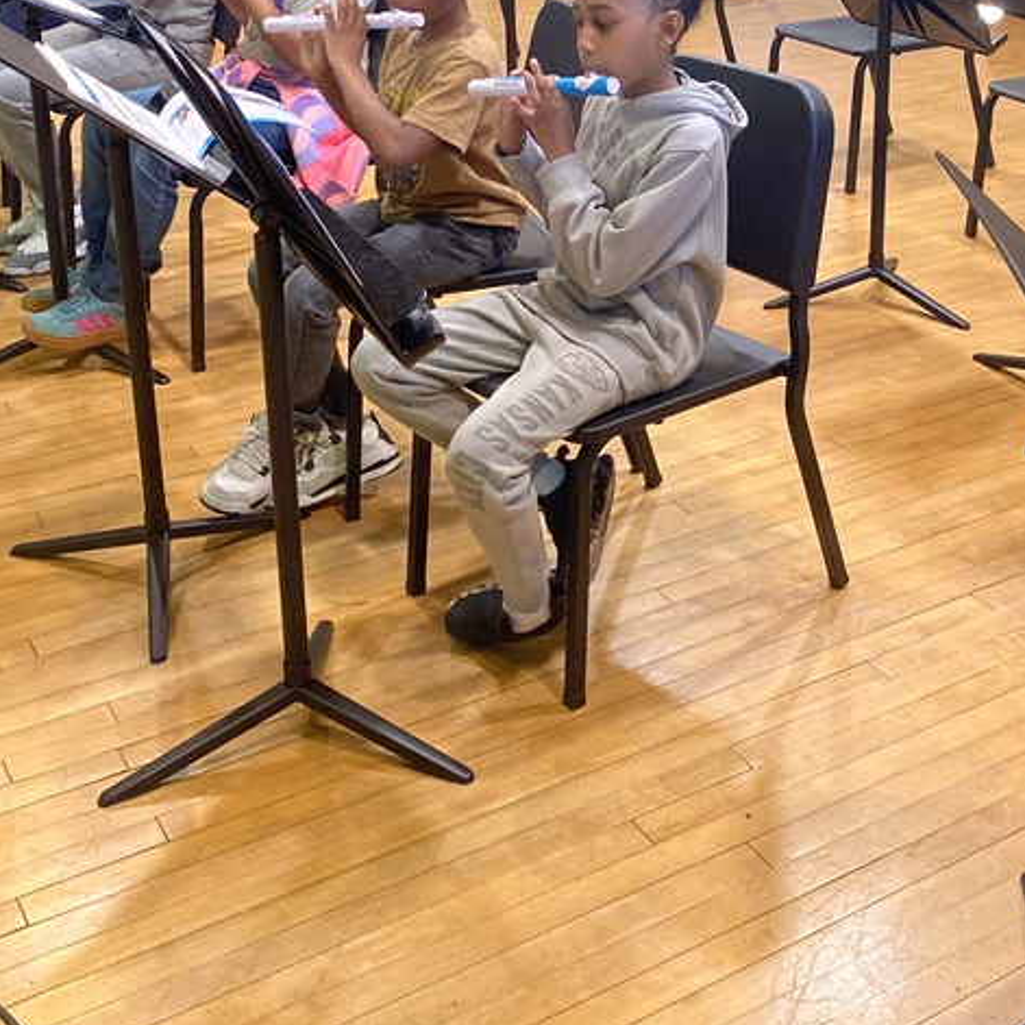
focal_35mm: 50
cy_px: 233
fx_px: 1675
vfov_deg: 33.2
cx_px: 694
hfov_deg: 33.7
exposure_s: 1/60
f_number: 1.8
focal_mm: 4.25
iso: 320
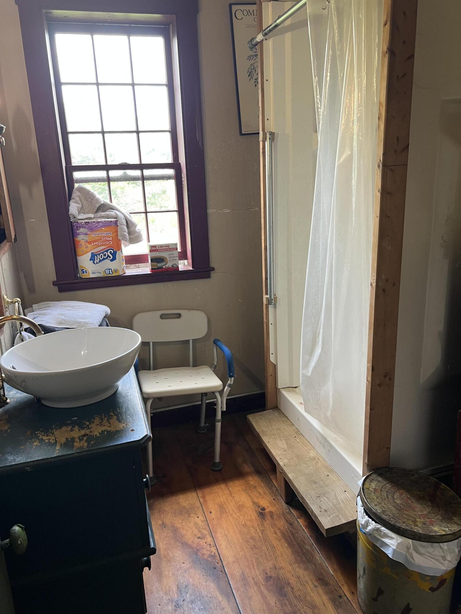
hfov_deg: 53.1
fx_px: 462
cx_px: 230
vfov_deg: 67.3
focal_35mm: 26
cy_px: 307
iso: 100
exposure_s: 1/60
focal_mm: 5.7
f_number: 1.5
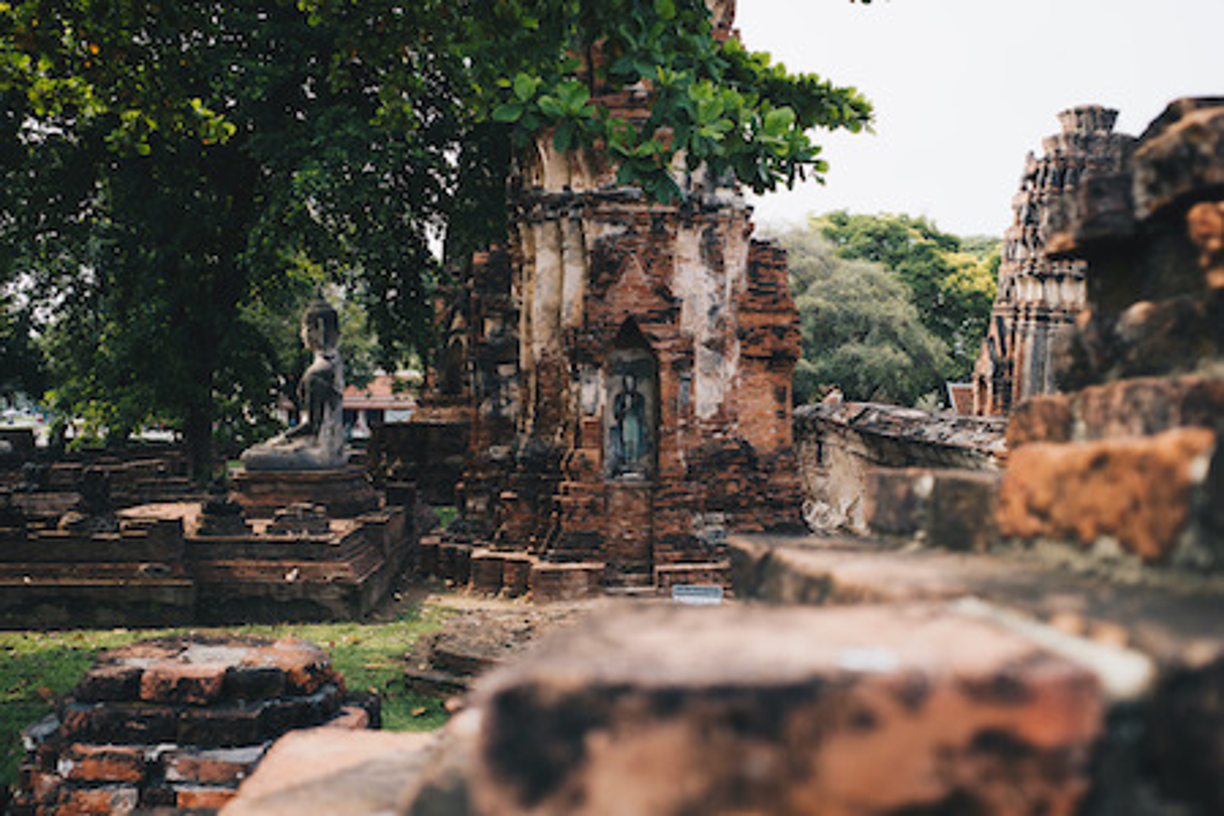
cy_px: 408
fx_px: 1190
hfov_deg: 54.4
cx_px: 612
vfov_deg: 37.9
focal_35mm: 35
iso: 250
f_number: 2.8
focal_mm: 18.3
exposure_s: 1/800
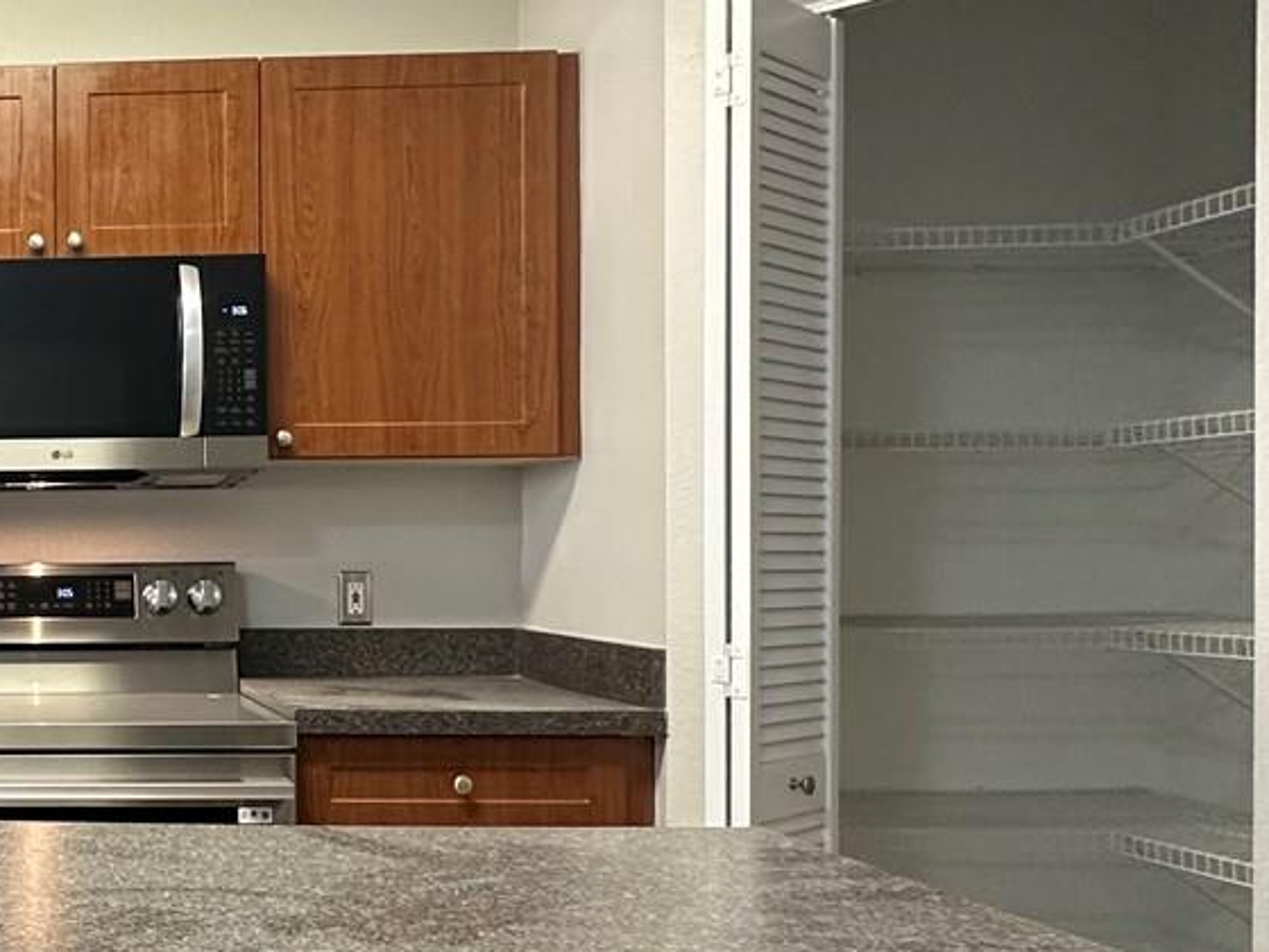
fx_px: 1466
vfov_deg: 35.9
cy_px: 562
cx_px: -86
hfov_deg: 39.4
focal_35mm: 40
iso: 320
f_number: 2.2
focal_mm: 2.22
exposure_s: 1/60
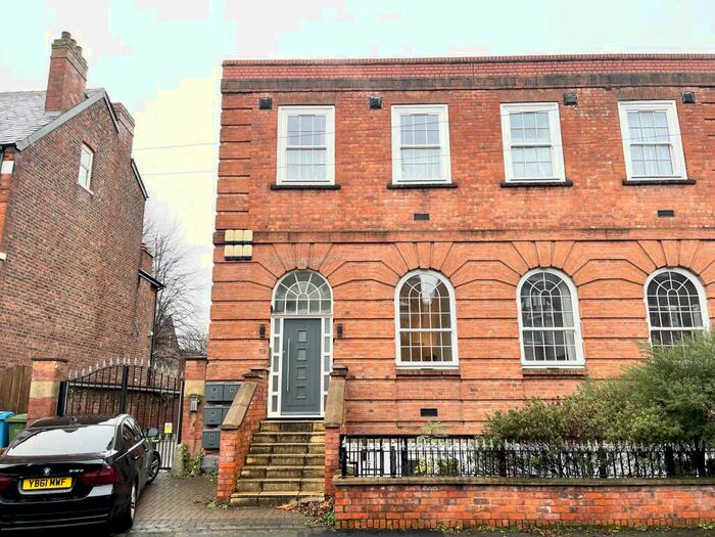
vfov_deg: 54.9
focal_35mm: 25
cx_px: 358
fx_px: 516
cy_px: 268
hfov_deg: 69.4
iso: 32
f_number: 1.6
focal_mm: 5.1
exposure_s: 1/141
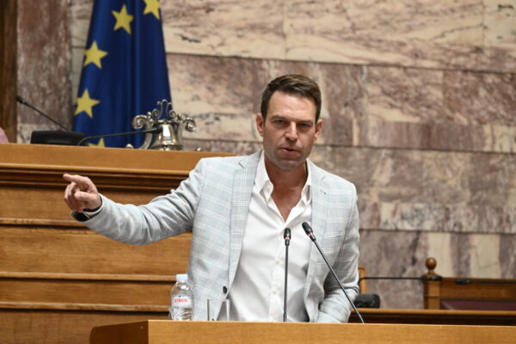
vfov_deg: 6.9
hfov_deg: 10.3
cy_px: 172
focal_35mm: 200
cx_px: 258
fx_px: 2866
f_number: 6.3
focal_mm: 200
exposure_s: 1/320
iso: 6400
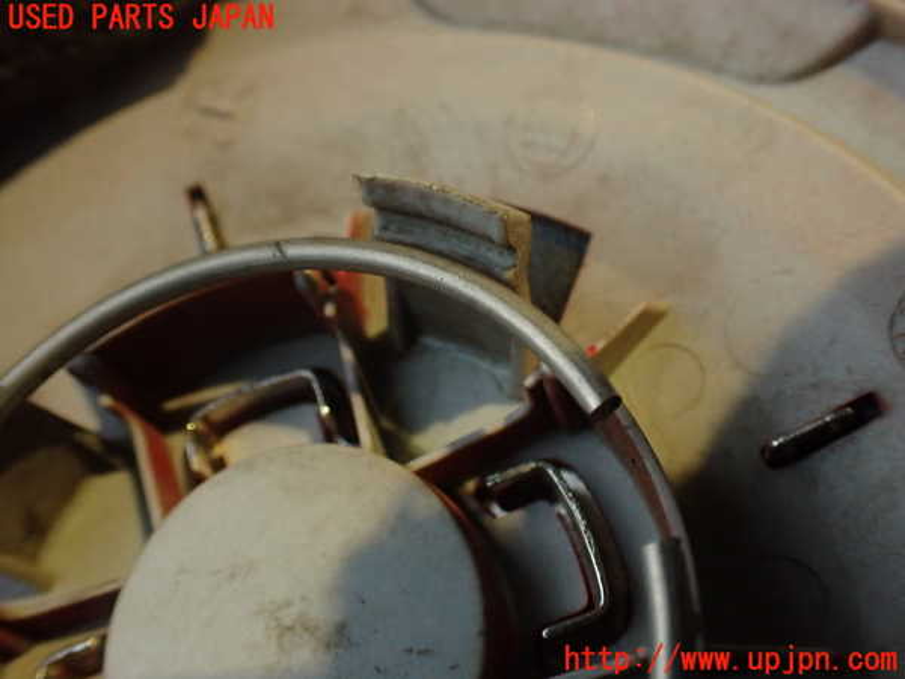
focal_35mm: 32
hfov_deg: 56.8
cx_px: 452
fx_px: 837
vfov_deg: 44.2
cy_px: 340
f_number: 2.4
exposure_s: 1/30
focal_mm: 5.79
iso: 500
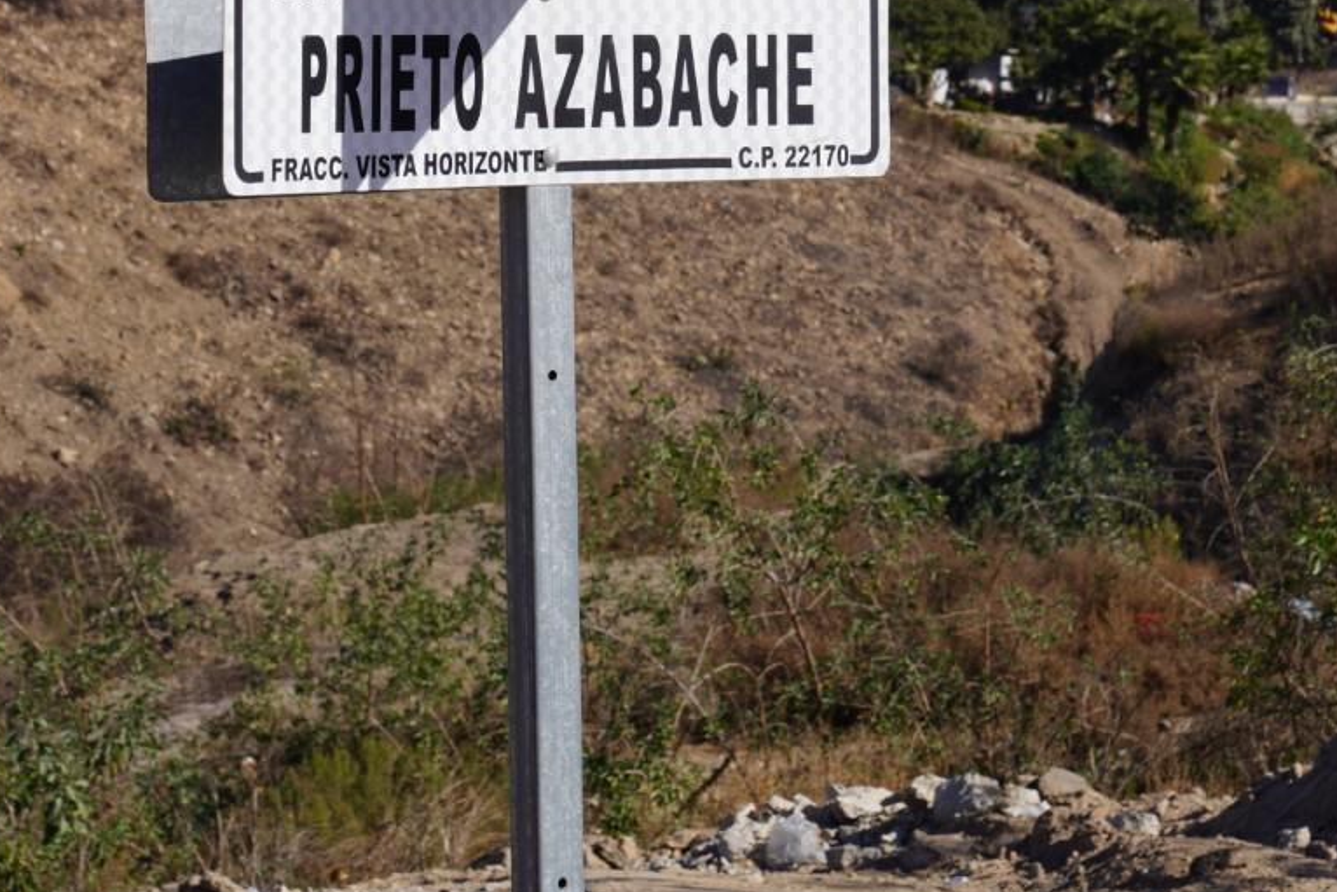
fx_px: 5497
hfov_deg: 13.9
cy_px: -14
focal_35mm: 148
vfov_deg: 9.2
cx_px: 749
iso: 100
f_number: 10
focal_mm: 70
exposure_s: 1/200
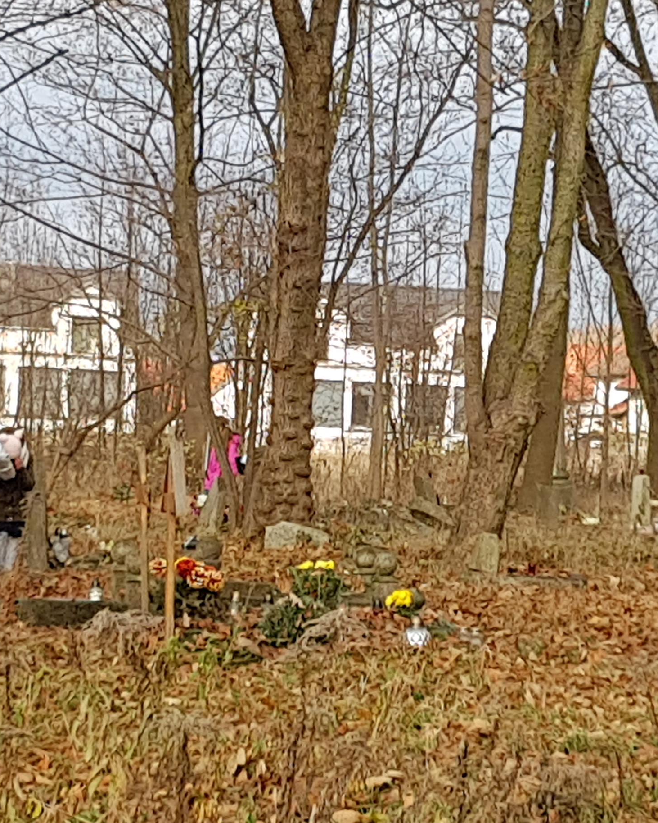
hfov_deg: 27.0
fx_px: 1363
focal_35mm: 56
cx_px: 426
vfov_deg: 33.5
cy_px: 325
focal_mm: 4.2
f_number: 1.7
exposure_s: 1/294
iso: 40
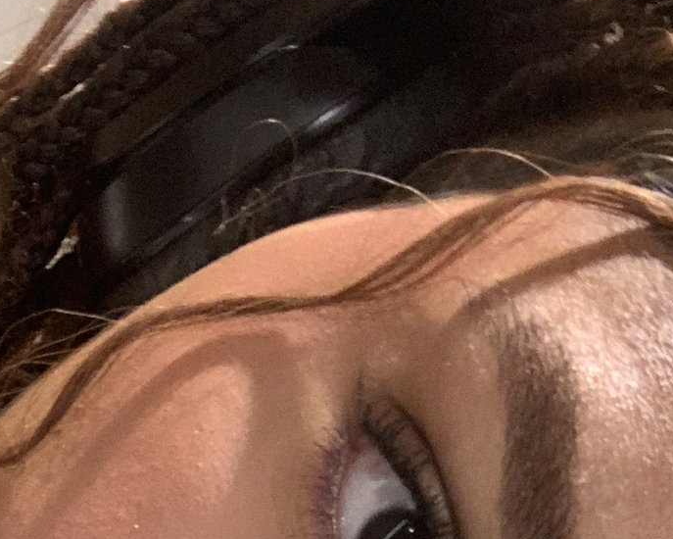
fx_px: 1933
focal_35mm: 97
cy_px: 999
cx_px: 144
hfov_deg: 19.6
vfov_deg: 13.9
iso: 250
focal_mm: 2.87
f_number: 2.2
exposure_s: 1/25
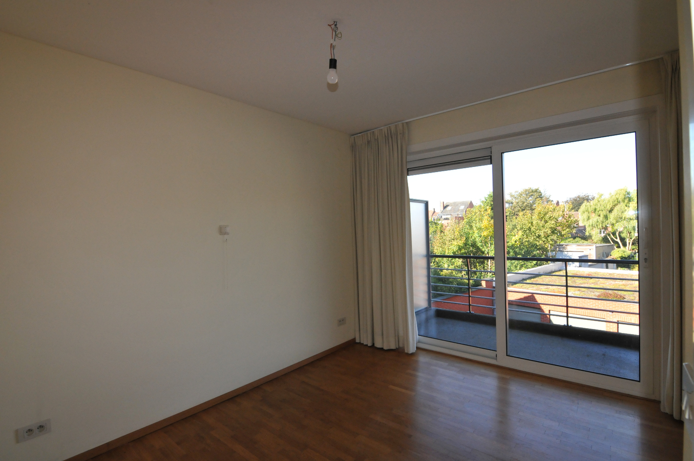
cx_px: 347
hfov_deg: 95.0
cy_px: 230
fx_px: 318
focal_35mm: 16
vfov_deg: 71.9
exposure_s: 1/250
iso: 800
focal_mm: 11
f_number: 8
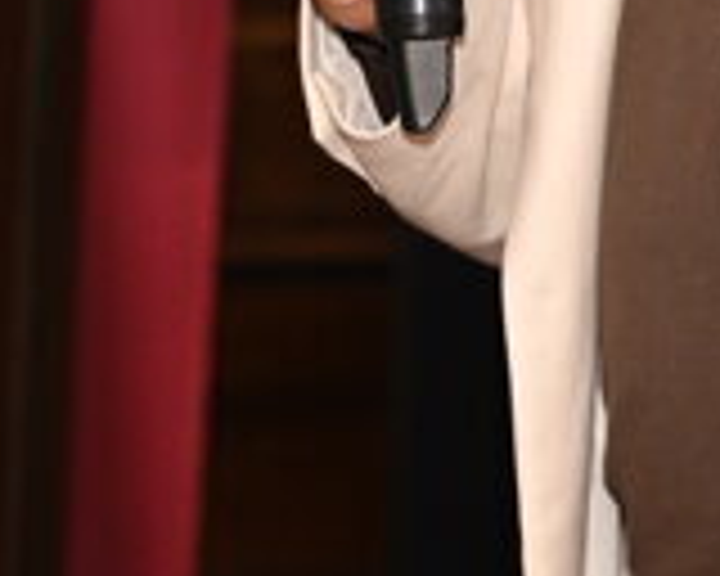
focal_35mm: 340
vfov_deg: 4.5
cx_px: 767
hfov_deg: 5.7
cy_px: -446
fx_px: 7245
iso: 2500
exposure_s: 1/160
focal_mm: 64
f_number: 4
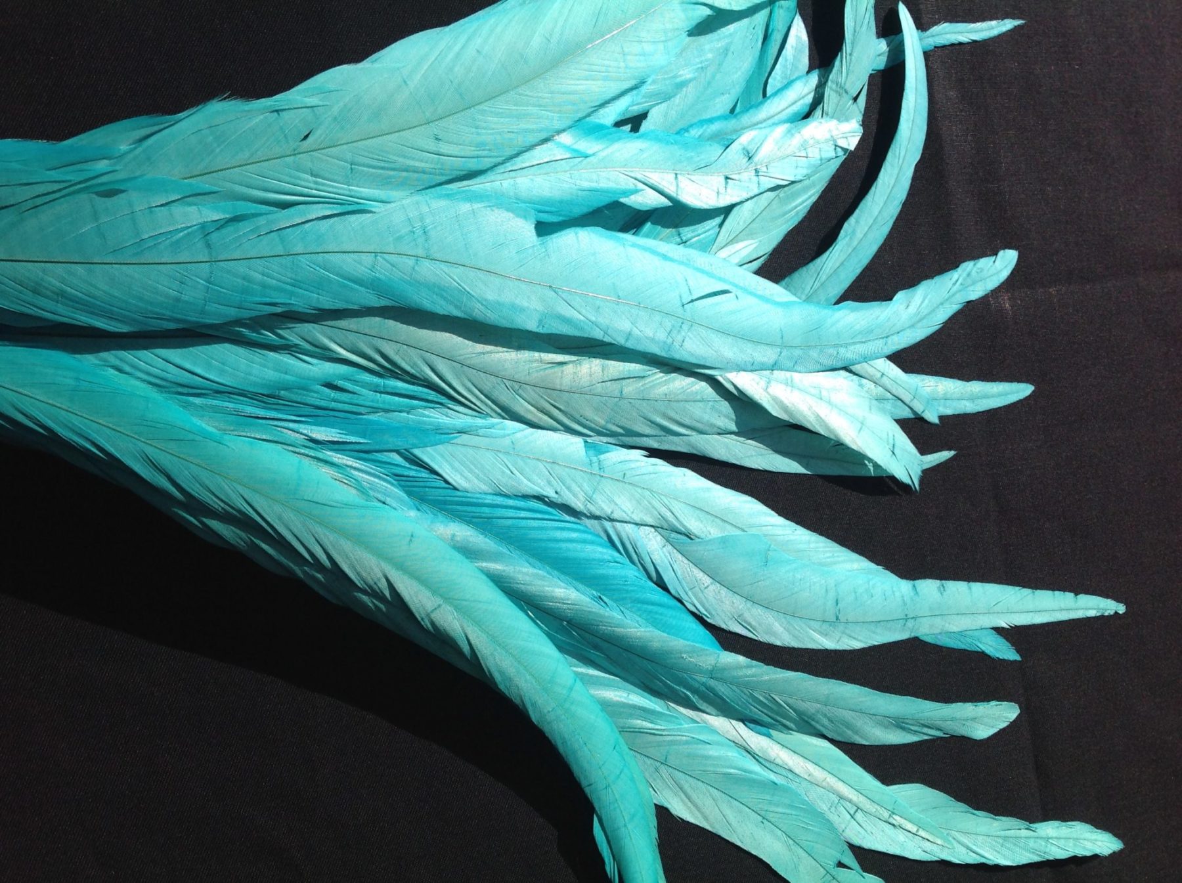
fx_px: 1194
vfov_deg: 40.6
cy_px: 442
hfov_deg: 52.7
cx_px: 591
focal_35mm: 35
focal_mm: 4.28
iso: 50
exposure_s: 1/2747
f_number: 2.4
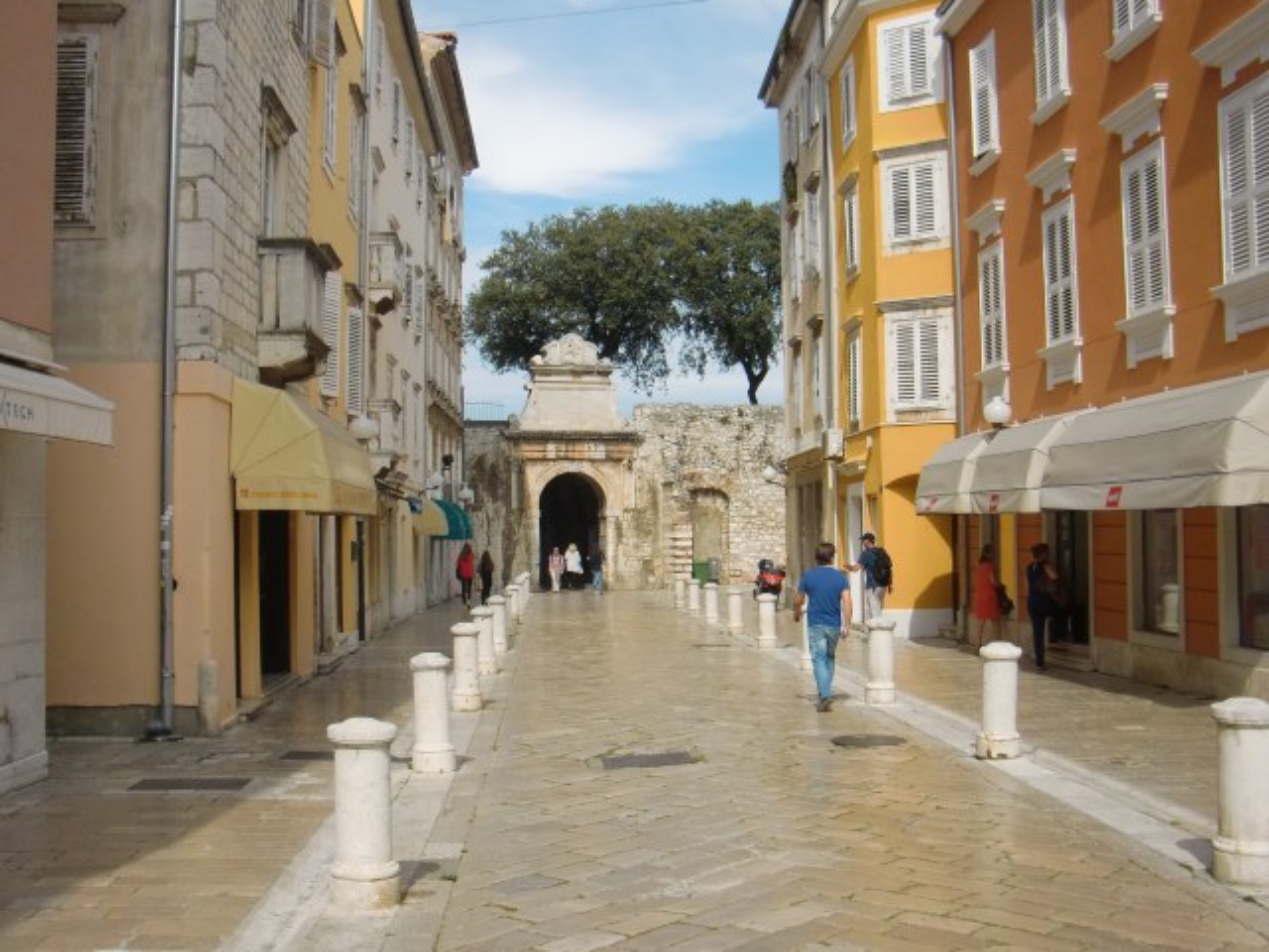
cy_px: 476
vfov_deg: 37.7
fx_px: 1393
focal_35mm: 38
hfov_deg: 49.0
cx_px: 634
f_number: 8.9
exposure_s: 1/250
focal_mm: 6.66
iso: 100
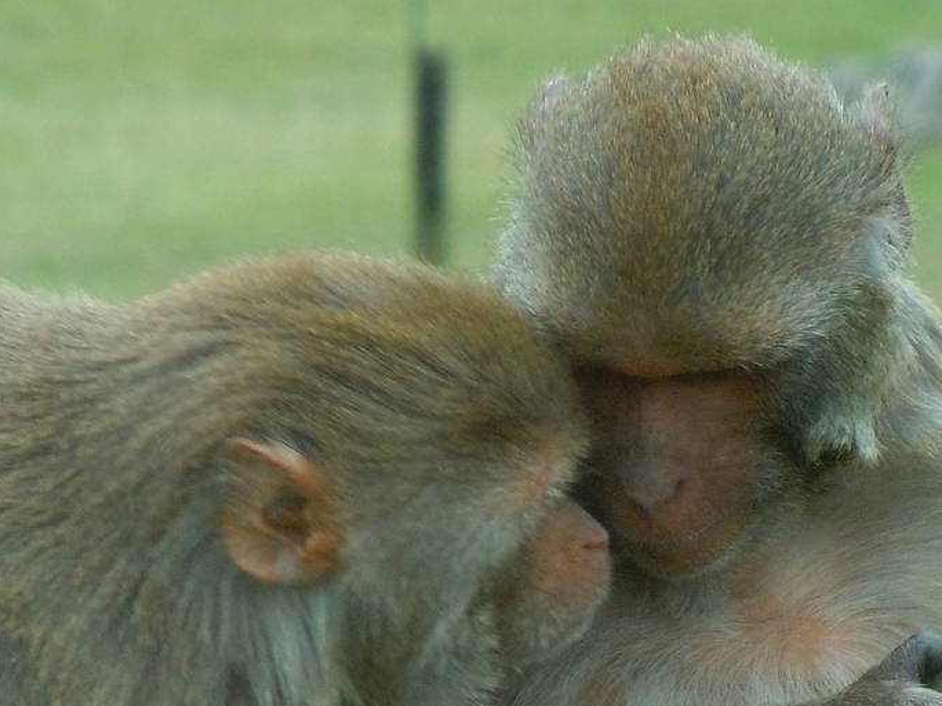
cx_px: 592
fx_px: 16706
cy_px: 782
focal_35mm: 614
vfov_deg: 2.4
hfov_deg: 3.2
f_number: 5.1
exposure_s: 1/200
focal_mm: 47.2
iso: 320
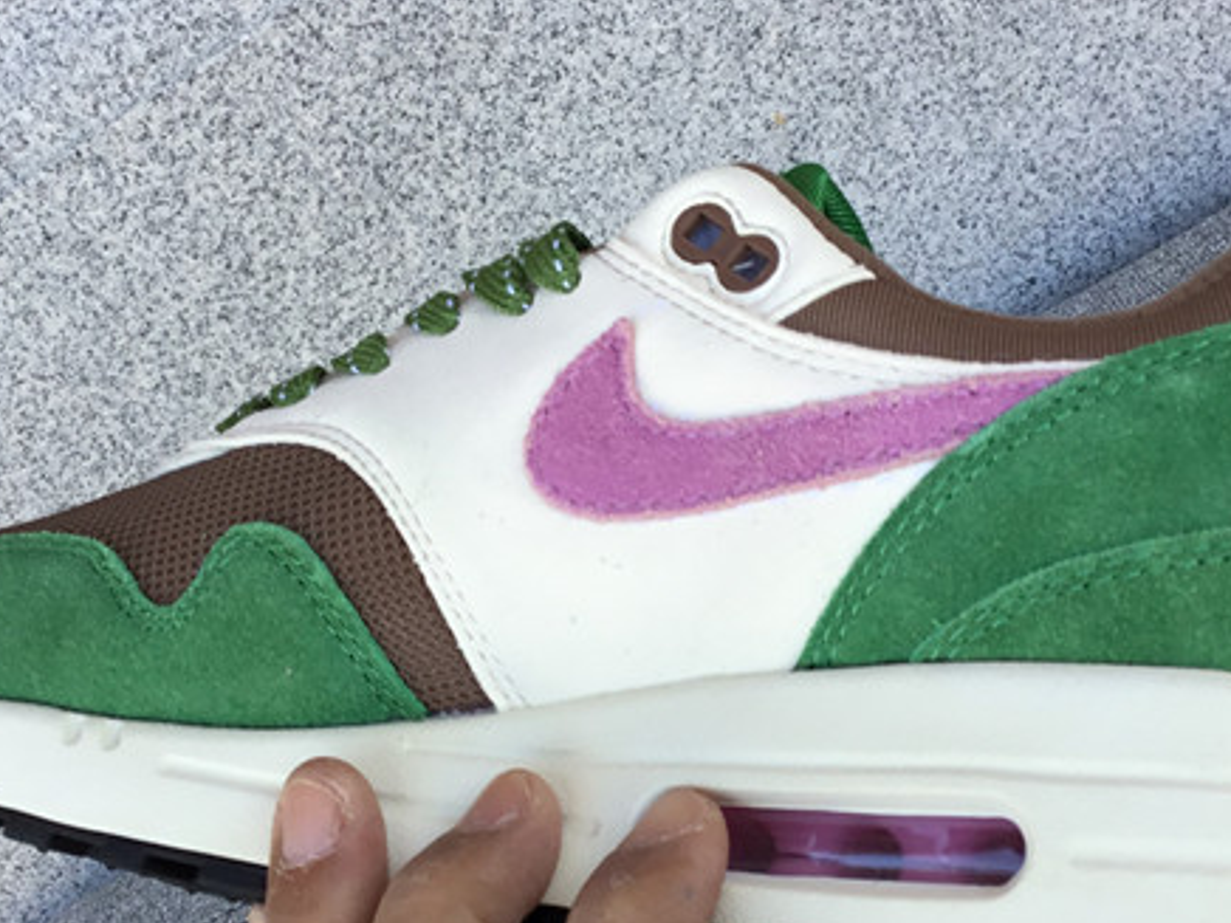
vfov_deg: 22.9
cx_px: 573
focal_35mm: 64
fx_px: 2276
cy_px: 512
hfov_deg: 30.3
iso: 25
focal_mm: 3.3
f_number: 2.4
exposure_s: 1/120
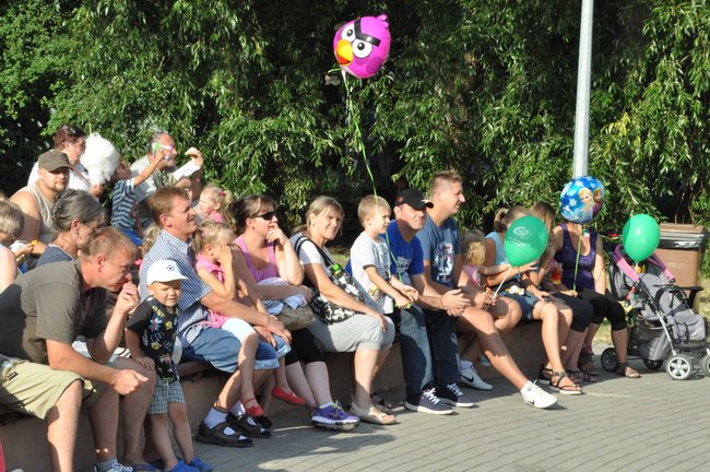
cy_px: 236
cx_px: 355
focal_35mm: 120
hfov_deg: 17.1
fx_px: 2364
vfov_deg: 11.4
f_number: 29
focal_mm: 80
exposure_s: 1/125
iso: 640
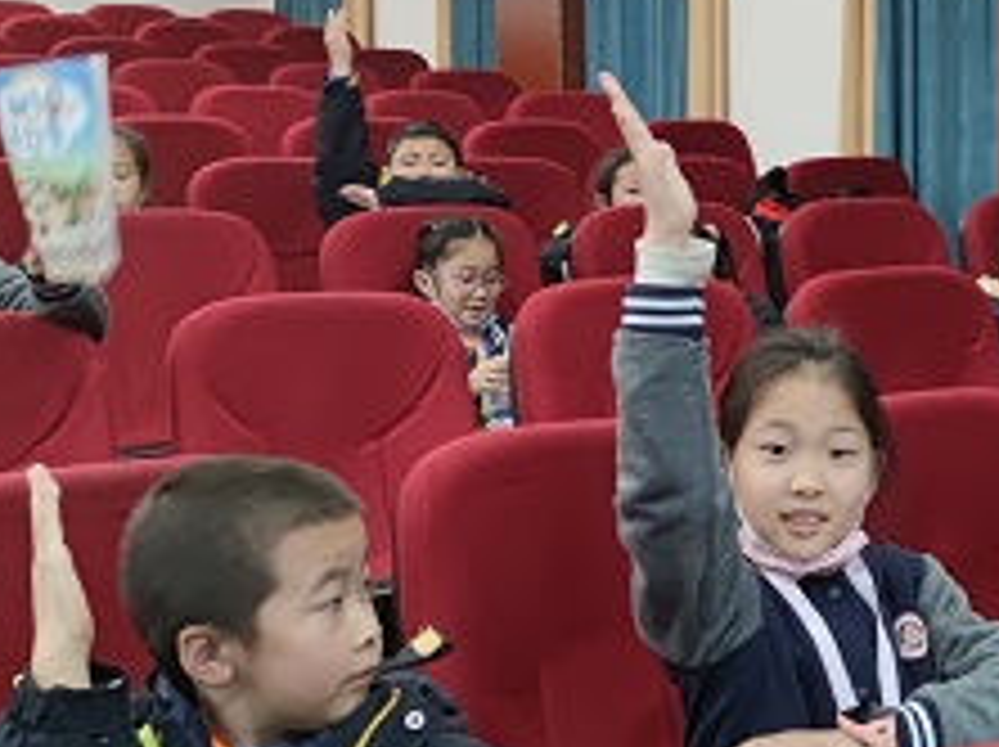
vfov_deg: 22.5
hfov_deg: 29.1
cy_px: 261
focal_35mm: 65
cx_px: 810
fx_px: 1874
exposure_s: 1/50
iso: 558
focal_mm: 6.72
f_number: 1.69
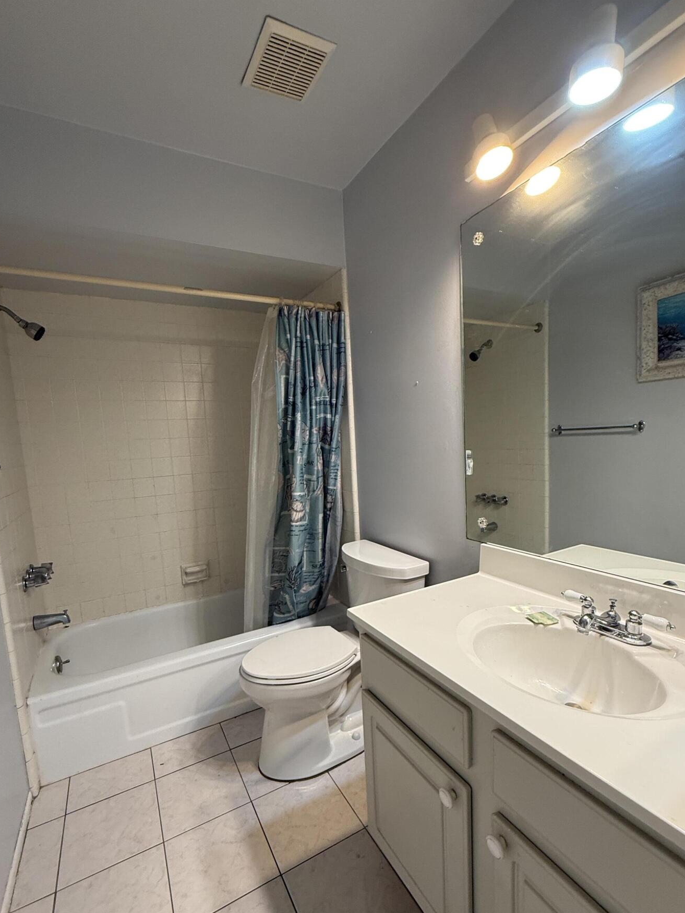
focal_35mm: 16
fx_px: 422
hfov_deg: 78.1
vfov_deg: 94.3
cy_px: 495
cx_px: 333
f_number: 2.2
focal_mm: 2.22
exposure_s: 1/60
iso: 200
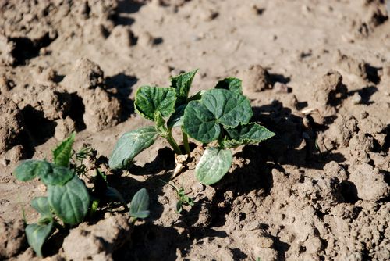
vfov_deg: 9.6
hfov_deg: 14.4
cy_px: 130
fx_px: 1545
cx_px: 195
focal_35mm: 142
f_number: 6.3
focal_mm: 95
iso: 1250
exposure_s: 1/4000
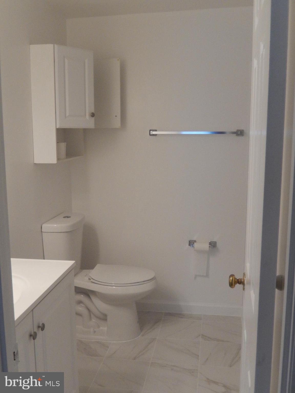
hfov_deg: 39.7
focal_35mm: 36
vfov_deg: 51.4
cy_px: 196
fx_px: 409
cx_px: 148
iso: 400
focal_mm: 6.5
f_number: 4
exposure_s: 1/50
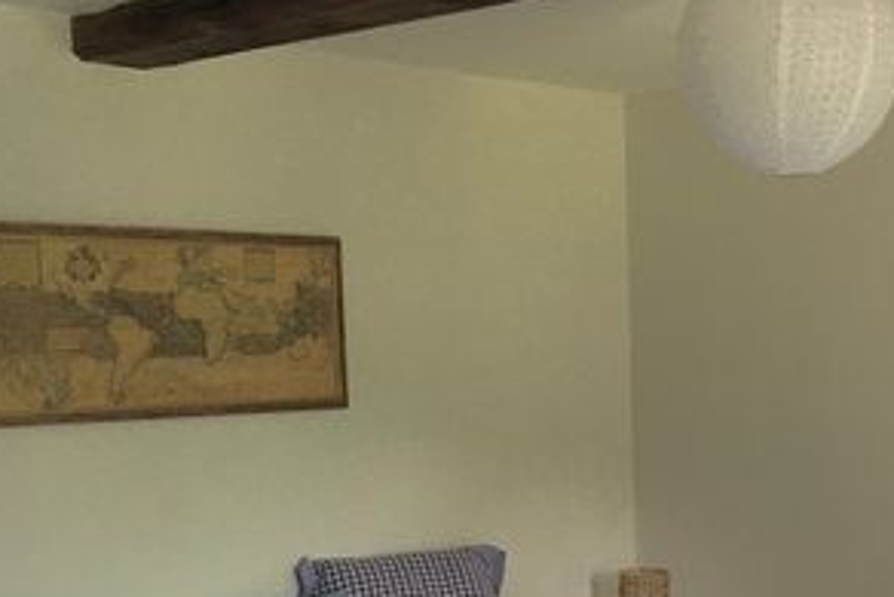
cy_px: 533
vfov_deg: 21.5
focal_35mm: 62
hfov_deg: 30.9
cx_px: 802
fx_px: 1540
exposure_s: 1/33
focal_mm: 4.15
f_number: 2.2
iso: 50
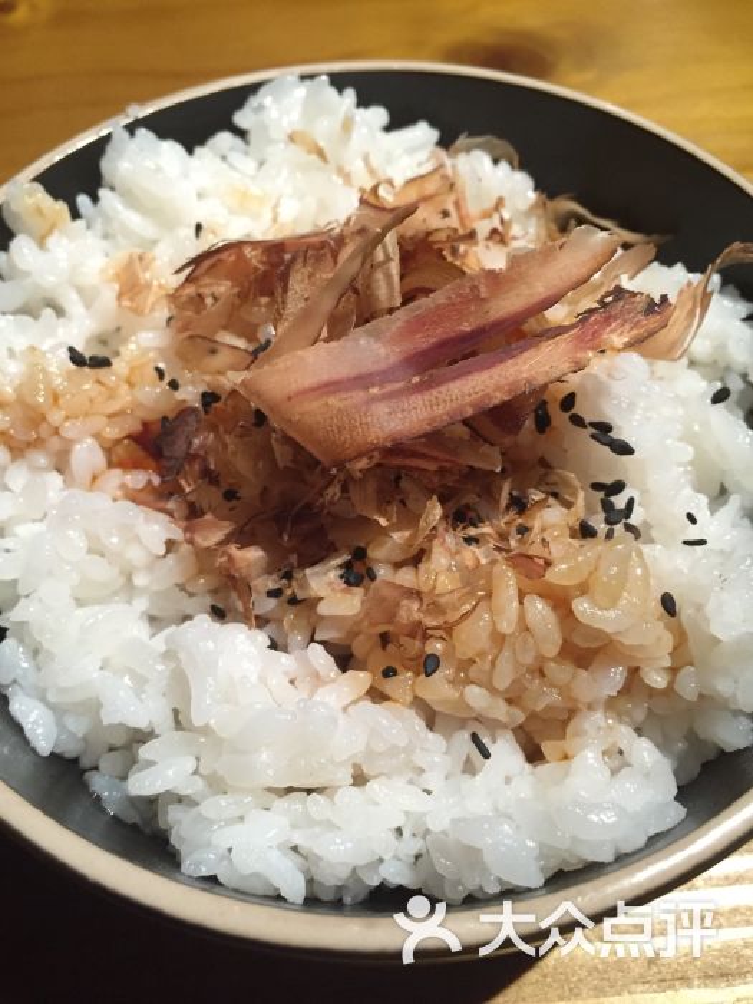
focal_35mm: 29
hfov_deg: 48.2
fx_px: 841
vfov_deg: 61.7
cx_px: 376
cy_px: 502
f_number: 2.2
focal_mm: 4.15
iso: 250
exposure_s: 1/25
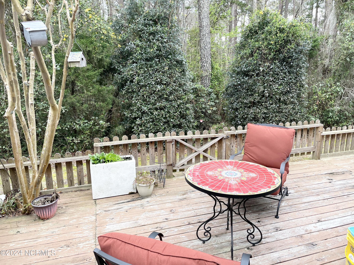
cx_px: 177
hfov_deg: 67.3
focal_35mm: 26
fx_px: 266
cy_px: 132
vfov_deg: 53.1
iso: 32
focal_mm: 4.2
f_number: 1.6
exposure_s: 1/185
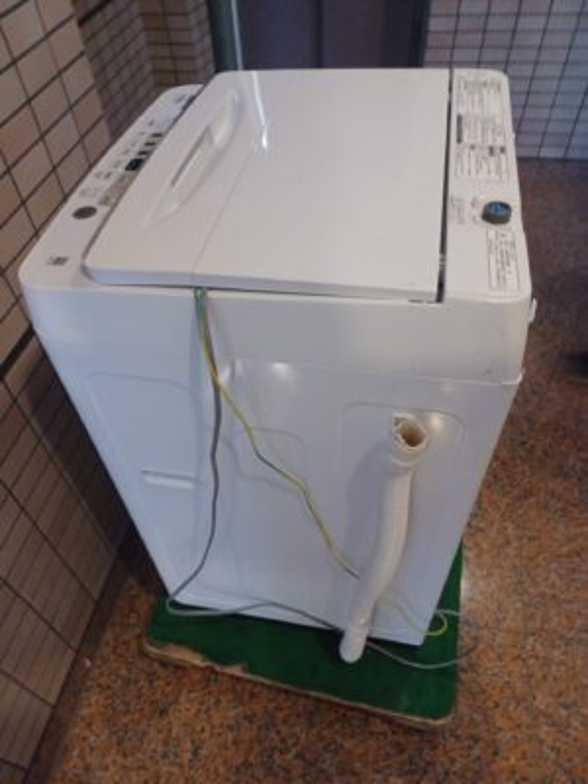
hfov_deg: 54.9
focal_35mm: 25
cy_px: 392
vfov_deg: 69.4
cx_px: 294
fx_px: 566
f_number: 1.8
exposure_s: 1/15
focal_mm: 4.6
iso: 1250
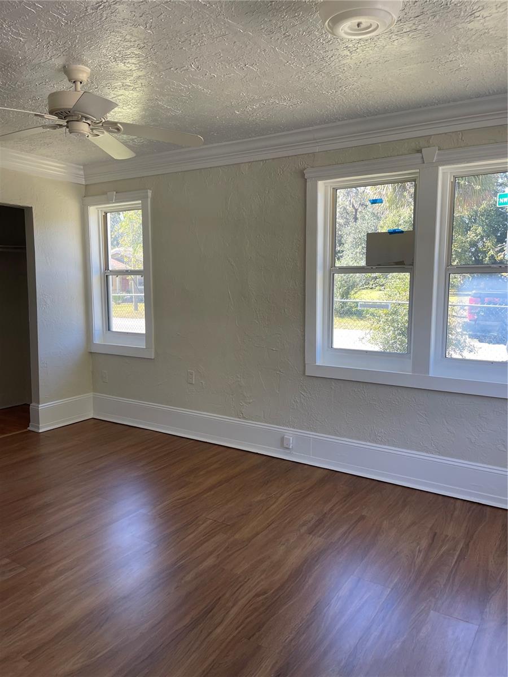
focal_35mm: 25
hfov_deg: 54.9
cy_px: 338
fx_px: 489
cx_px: 254
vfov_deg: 69.4
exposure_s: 1/121
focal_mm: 5.1
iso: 50
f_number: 1.6
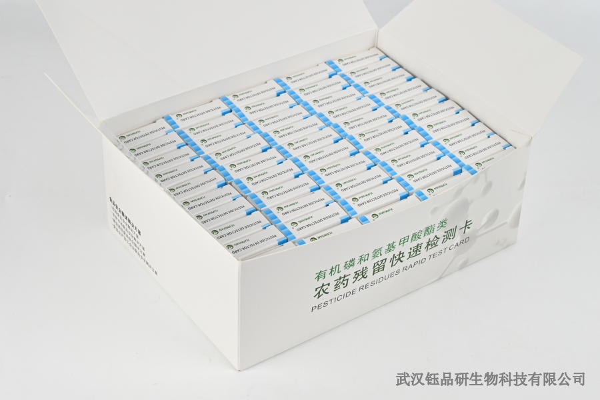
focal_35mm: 75
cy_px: 200
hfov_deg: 27.0
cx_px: 300
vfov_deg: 18.2
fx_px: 1250
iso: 800
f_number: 11
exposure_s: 1/125
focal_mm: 50
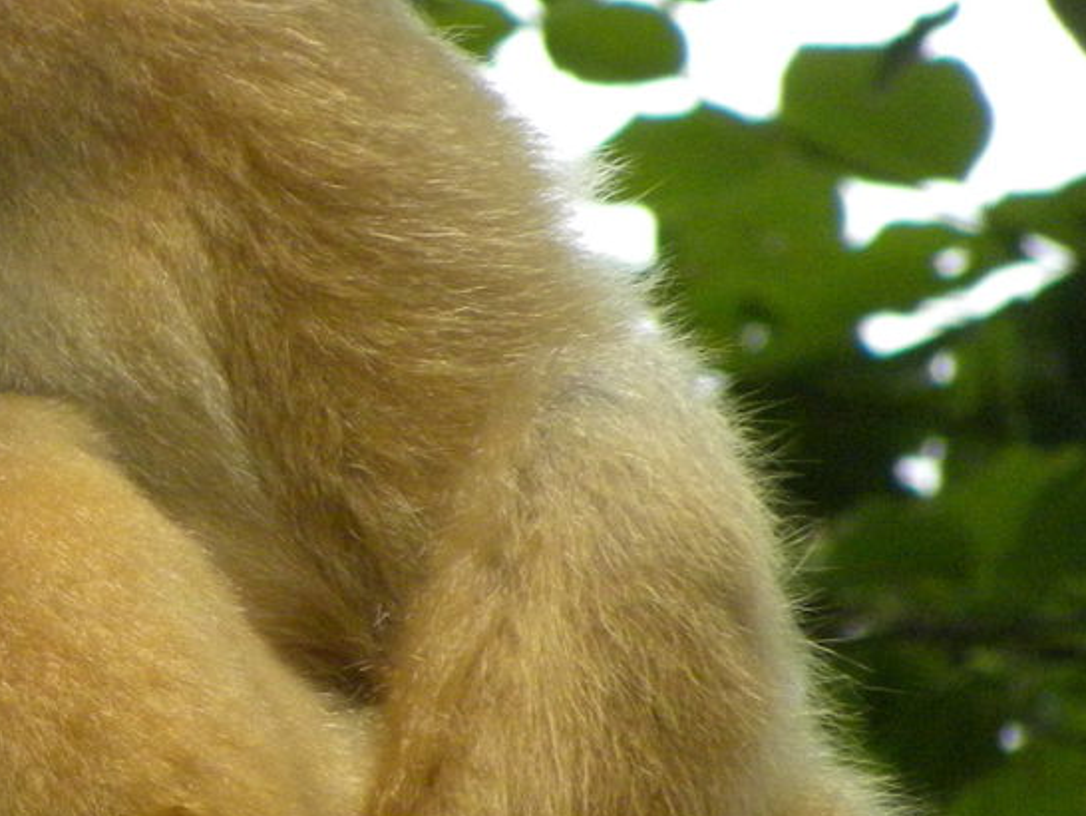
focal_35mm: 1828
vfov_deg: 0.8
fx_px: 57375
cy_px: 444
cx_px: -213
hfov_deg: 1.1
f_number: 5
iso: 390
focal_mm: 110.4
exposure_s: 1/135
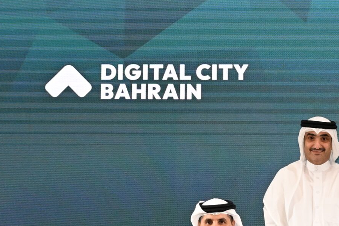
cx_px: 319
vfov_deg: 13.2
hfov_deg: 19.4
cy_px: 175
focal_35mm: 103
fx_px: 970
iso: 3200
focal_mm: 24
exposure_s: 1/200
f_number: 5.6
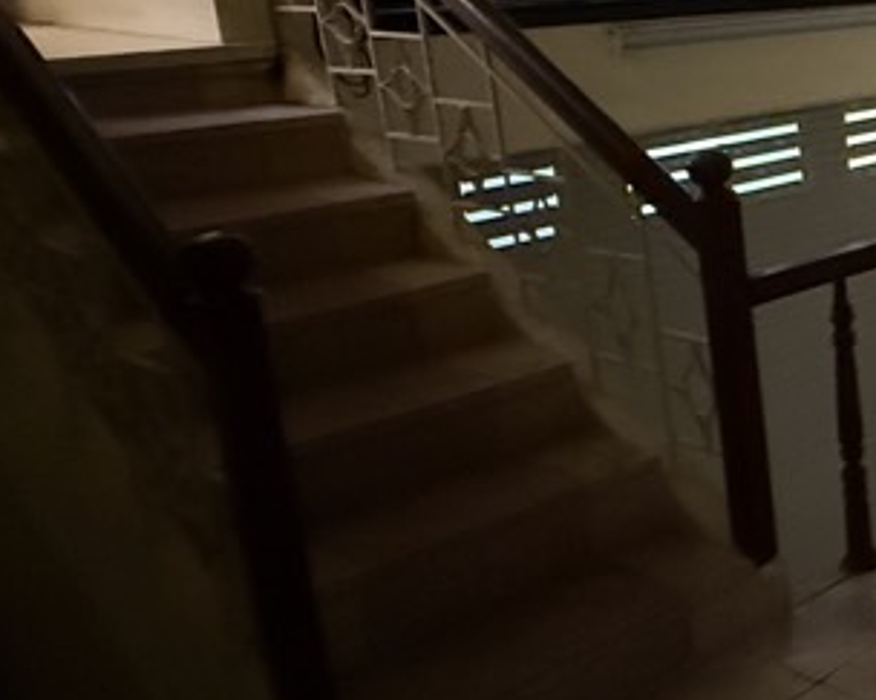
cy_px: 138
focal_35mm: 46
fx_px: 1192
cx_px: 1369
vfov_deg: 31.9
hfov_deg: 26.5
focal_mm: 2.22
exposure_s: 1/32
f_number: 2.2
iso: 1600
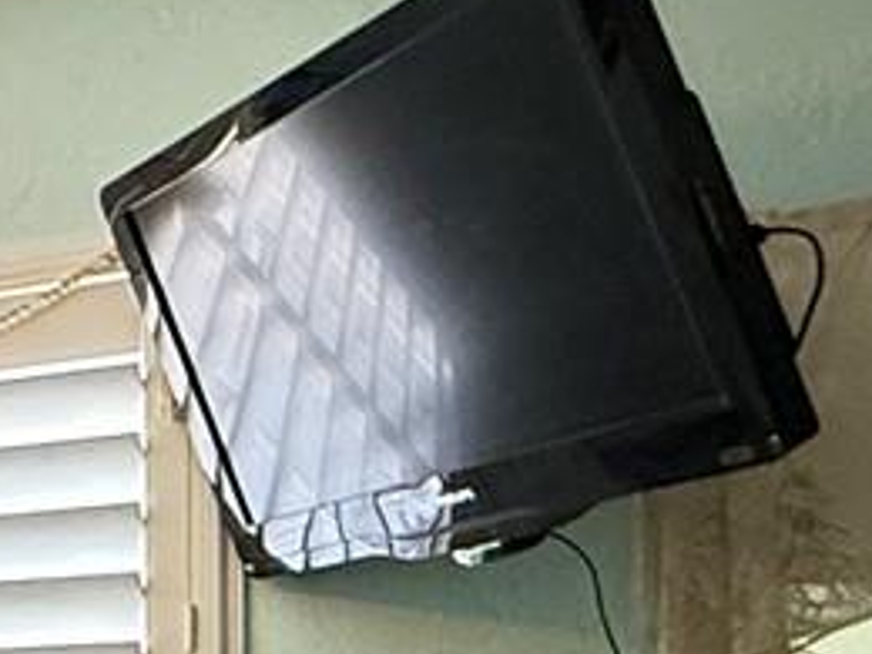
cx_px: -792
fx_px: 2166
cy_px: 788
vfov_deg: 16.4
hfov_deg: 17.4
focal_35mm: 86
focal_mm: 2.22
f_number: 2.2
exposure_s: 1/60
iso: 500
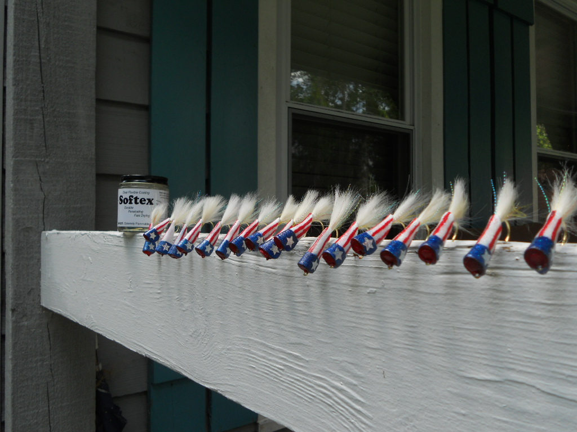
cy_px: 216
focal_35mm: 32
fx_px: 533
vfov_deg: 44.2
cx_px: 288
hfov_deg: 56.8
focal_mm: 5.8
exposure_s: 1/200
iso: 80
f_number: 3.5
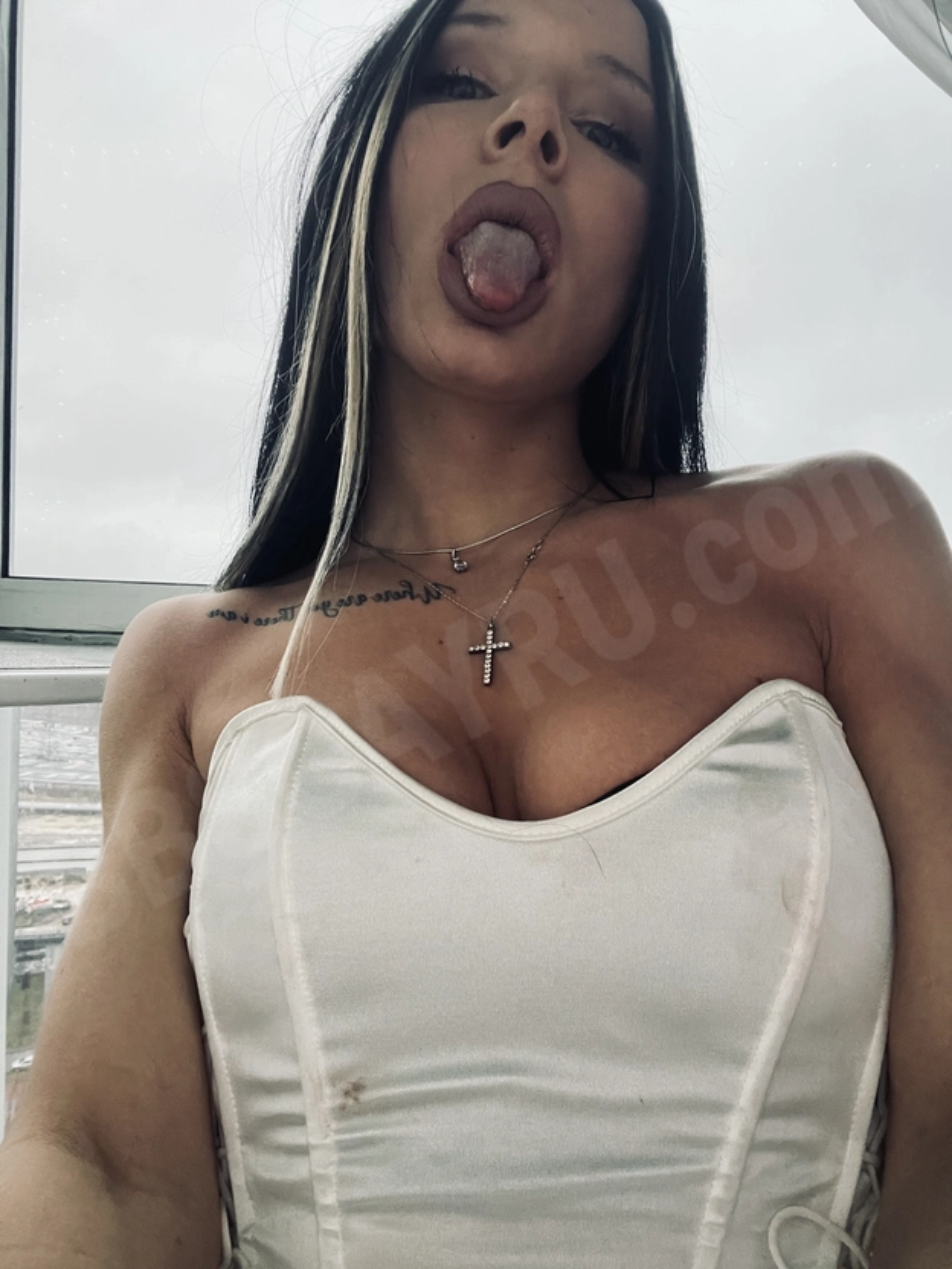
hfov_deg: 58.9
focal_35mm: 23
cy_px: 634
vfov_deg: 73.9
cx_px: 476
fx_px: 843
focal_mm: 2.71
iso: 400
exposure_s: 1/59
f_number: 2.2
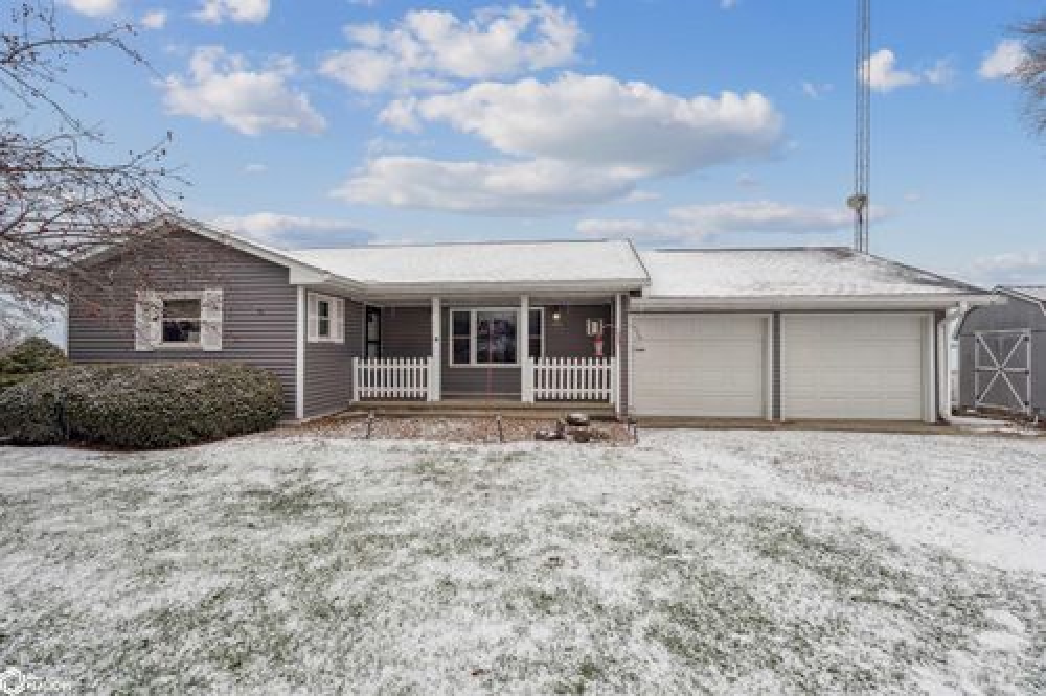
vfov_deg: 72.0
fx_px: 479
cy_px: 348
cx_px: 523
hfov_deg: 95.0
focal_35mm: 16
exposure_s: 1/640
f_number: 9
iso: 400
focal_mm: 16.5
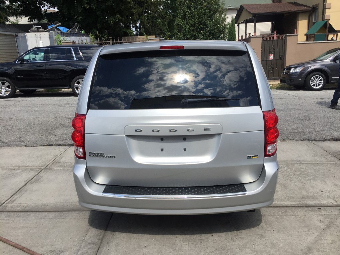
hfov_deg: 61.7
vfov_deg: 48.2
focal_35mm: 29
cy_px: 128
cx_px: 170
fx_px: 285
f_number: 2.2
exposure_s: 1/2083
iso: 32
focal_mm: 4.15
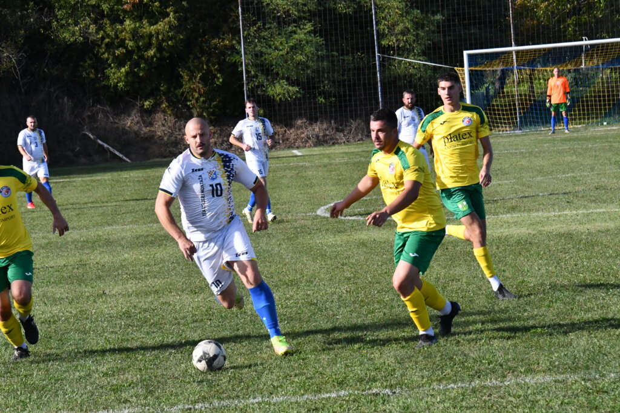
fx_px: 3479
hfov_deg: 10.2
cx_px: 310
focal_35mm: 202
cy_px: 206
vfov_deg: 6.8
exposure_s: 1/2500
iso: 3200
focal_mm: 135
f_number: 13
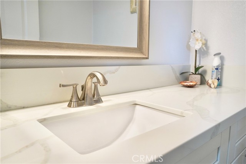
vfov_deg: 48.0
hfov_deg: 67.4
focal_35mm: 27
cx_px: 123
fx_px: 185
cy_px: 82
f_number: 4
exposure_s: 1/160
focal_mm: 18
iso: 640
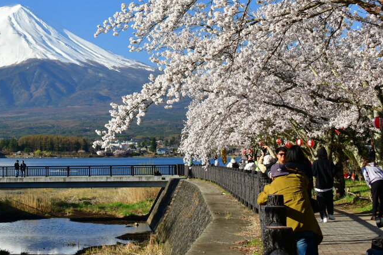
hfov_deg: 23.2
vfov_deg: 15.9
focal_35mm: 85
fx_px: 904
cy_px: 28
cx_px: 33
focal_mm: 35
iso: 200
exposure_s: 1/125
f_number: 11
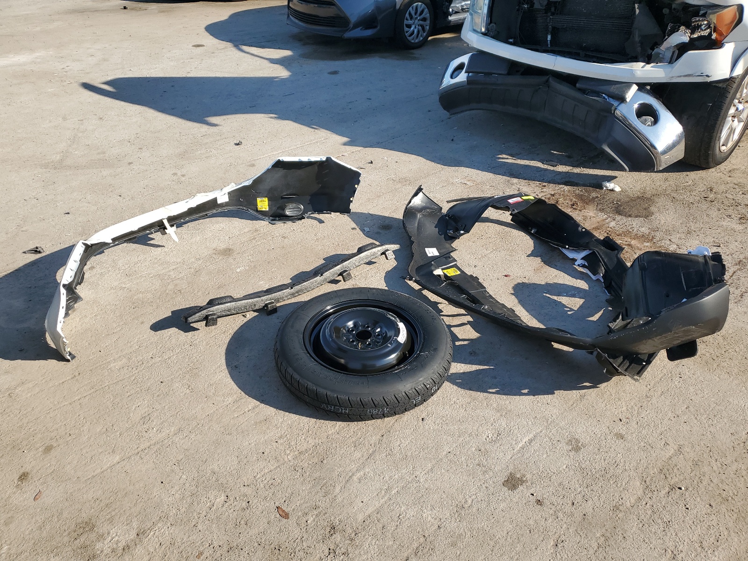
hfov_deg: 67.3
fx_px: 562
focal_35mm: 26
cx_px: 374
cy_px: 280
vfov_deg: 53.1
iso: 50
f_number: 1.5
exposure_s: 1/2000
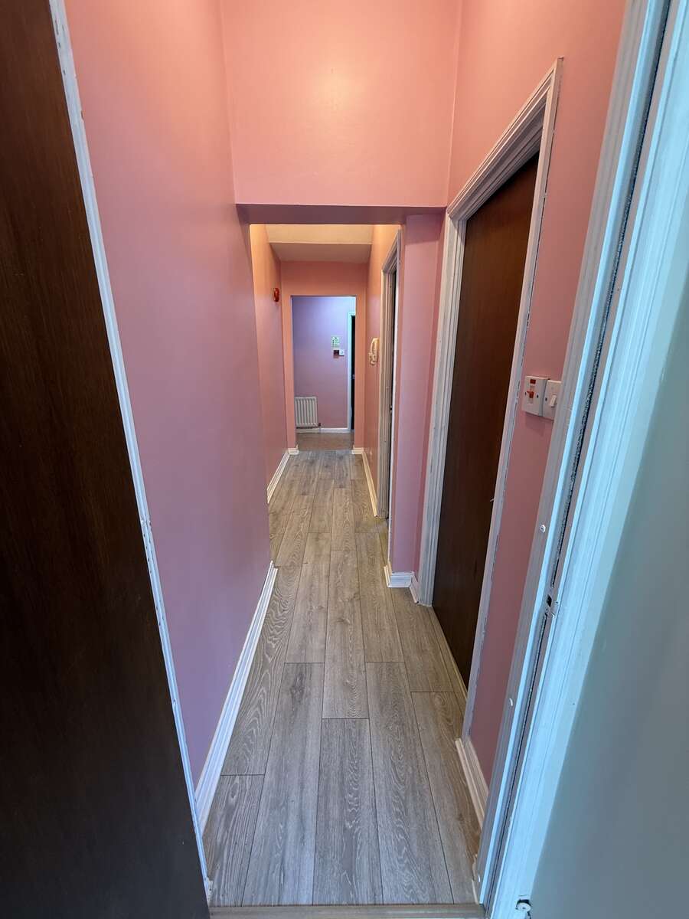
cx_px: 344
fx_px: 372
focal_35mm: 14
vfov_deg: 102.1
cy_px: 460
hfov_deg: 85.7
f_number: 2.2
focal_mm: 2.22
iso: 200
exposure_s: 1/50
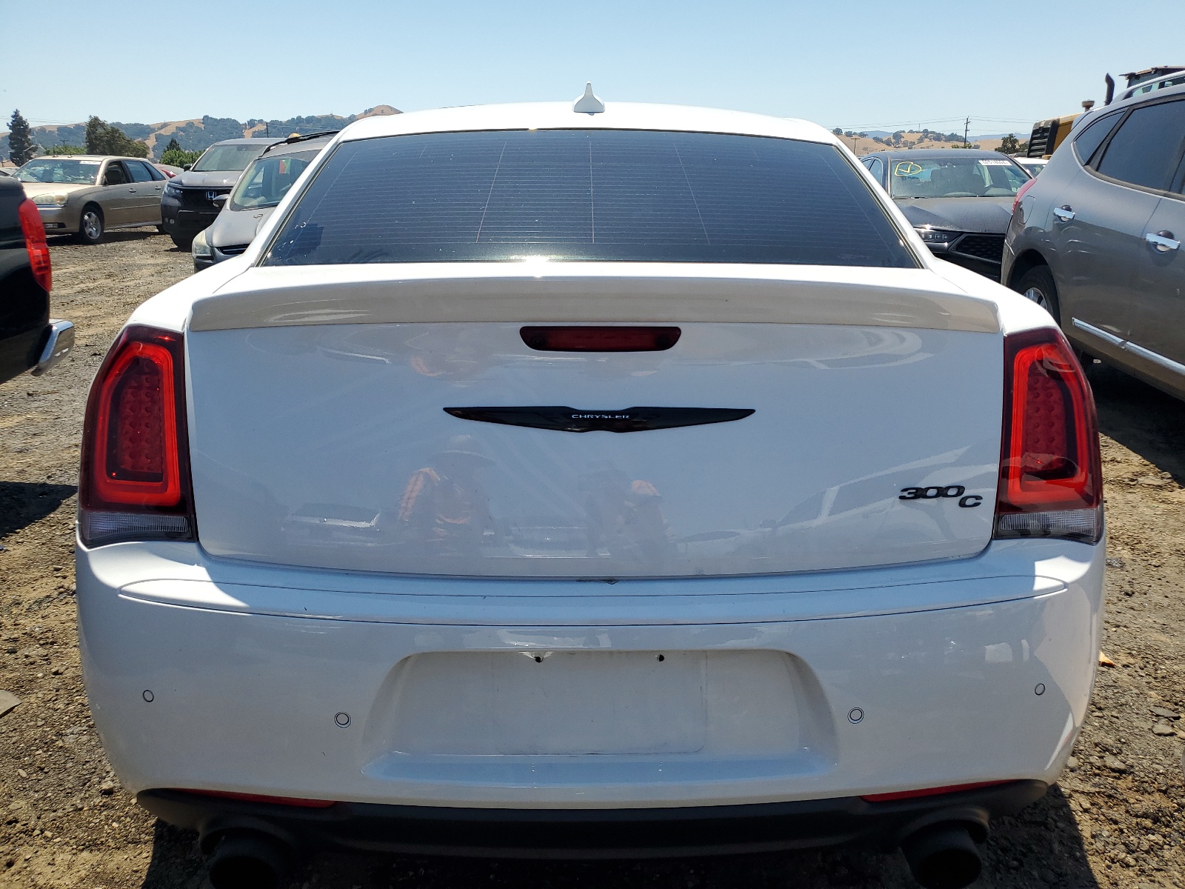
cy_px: 444
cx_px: 592
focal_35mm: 26
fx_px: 890
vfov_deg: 53.1
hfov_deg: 67.3
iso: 50
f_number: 1.5
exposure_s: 1/3333
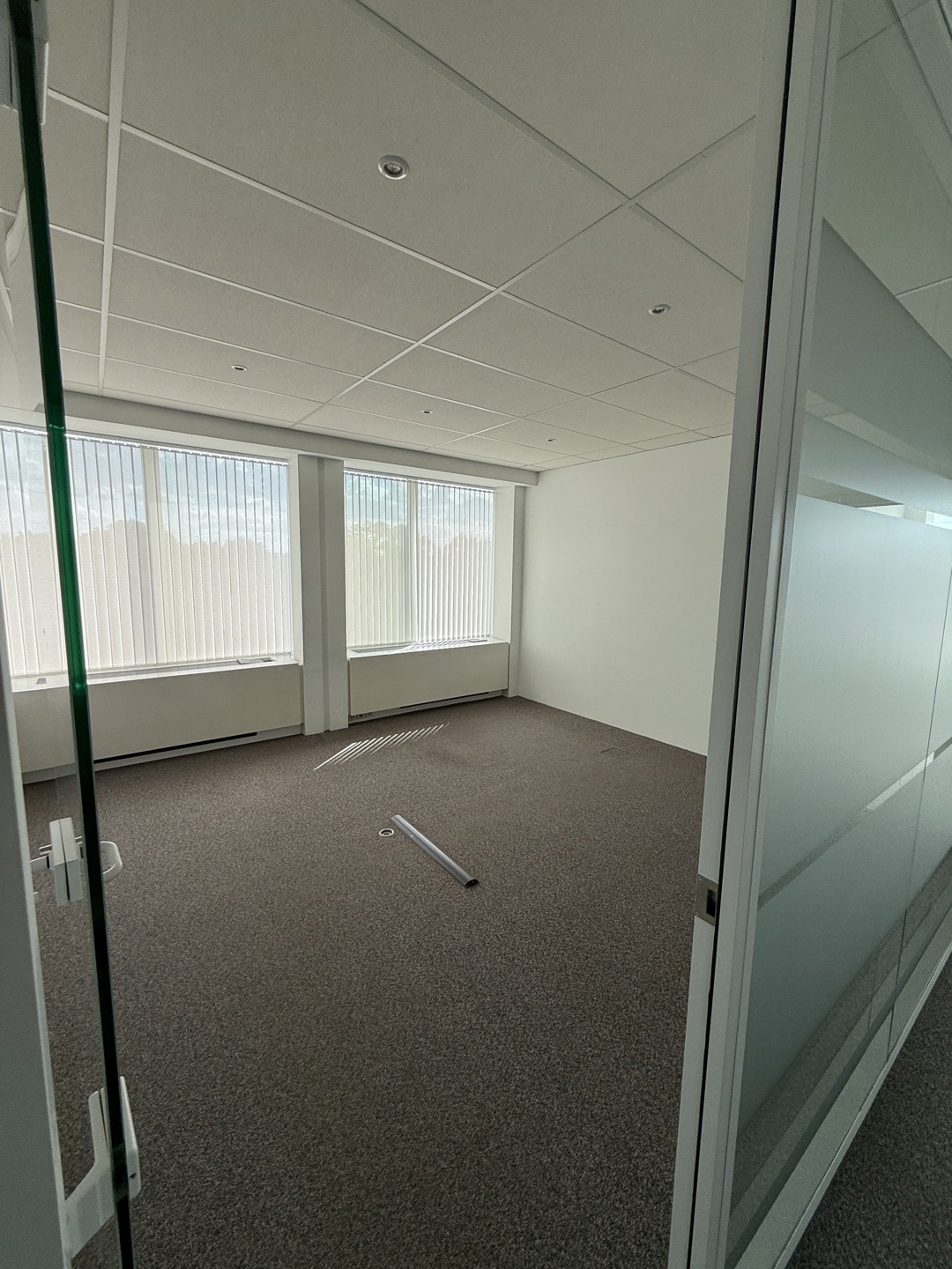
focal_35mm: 14
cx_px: 476
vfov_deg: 102.1
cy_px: 634
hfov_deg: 85.7
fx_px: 513
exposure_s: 1/99
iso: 50
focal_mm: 2.22
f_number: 2.2
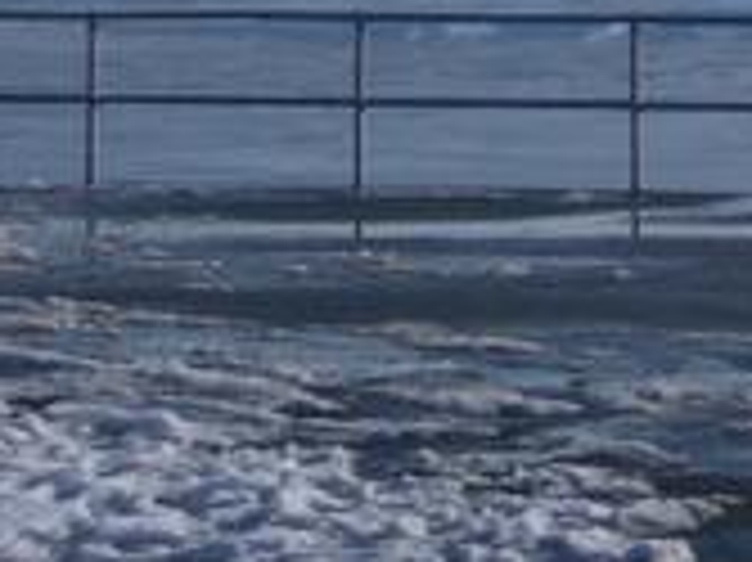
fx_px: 7337
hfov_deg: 5.8
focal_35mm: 338
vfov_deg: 4.4
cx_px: 775
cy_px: -391
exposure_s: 1/400
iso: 50
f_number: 7
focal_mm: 14.6
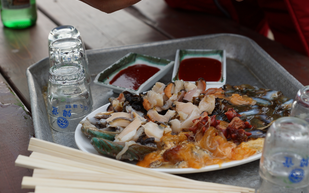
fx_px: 648
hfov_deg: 26.8
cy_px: 99
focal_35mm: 77
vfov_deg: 16.9
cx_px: 154
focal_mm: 50
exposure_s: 1/200
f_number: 4.5
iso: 100
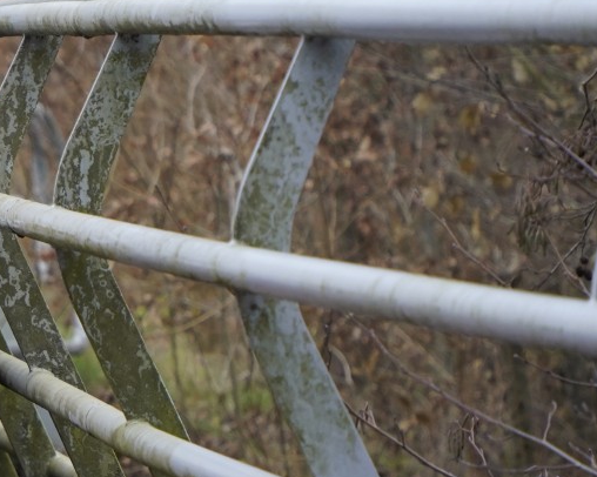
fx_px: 8089
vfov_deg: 3.4
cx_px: -483
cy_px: 99
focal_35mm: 458
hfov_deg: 4.2
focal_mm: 129
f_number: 5
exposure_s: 1/160
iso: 800
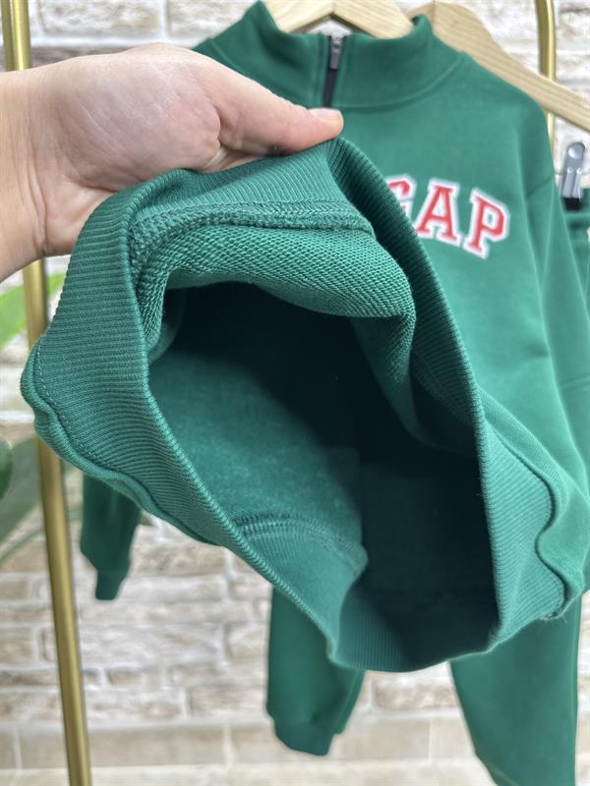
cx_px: 295
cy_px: 393
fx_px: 545
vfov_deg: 71.6
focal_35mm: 24
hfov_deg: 56.8
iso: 200
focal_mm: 6.86
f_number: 1.78
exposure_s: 1/50
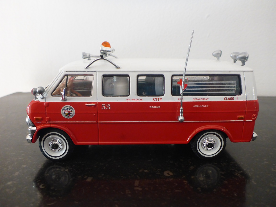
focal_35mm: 28
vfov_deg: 49.7
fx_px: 223
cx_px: 138
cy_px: 104
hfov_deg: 63.4
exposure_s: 1/40
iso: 400
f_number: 3.3
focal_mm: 4.9
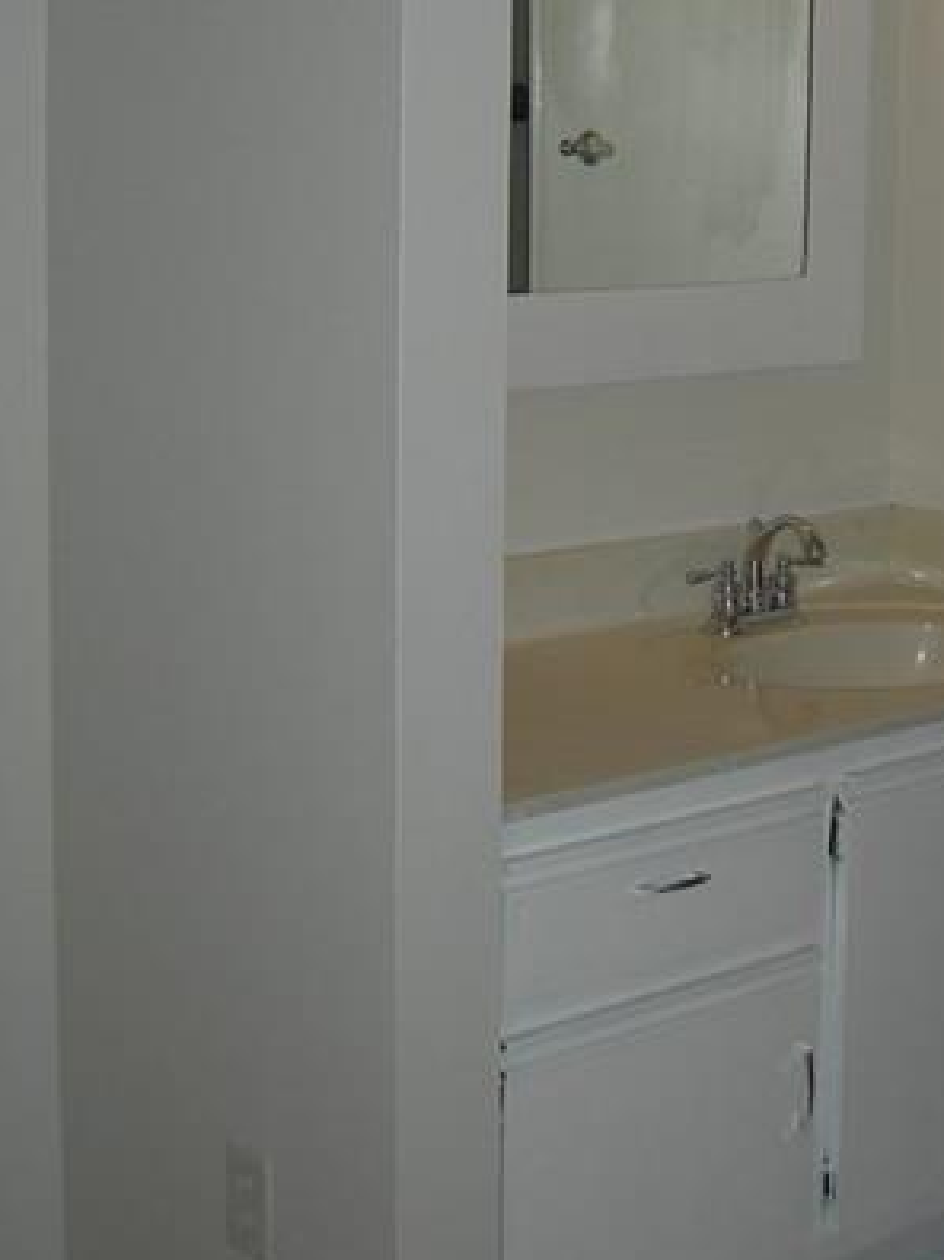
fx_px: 2547
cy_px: 332
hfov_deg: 20.6
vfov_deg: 27.4
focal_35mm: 70
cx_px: 839
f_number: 2.7
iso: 64
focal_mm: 7.5
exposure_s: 1/60.1
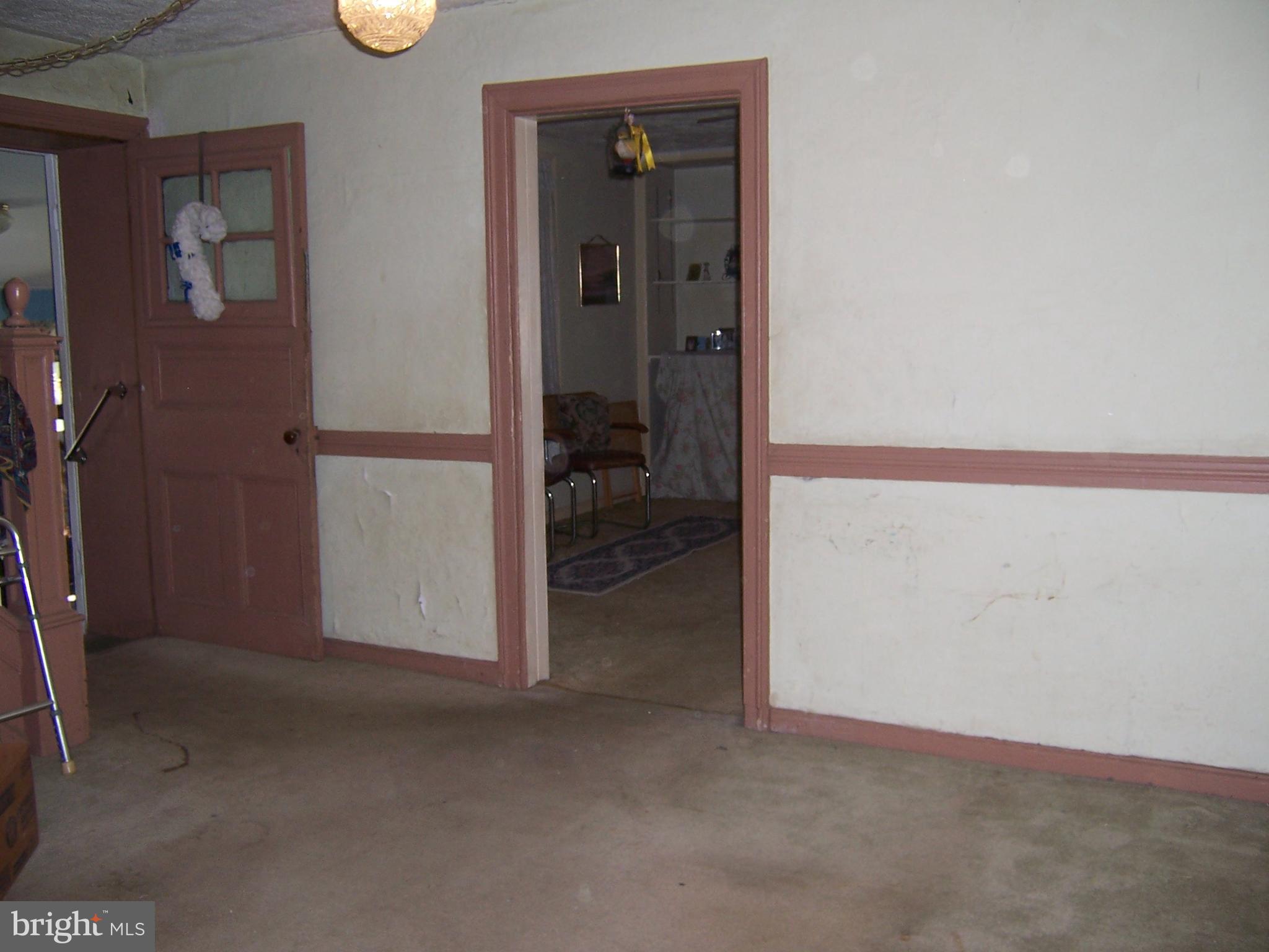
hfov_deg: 55.4
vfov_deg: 42.9
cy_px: 476
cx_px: 634
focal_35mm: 33
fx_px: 1210
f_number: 2.8
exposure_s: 1/60
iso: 80
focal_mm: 5.5
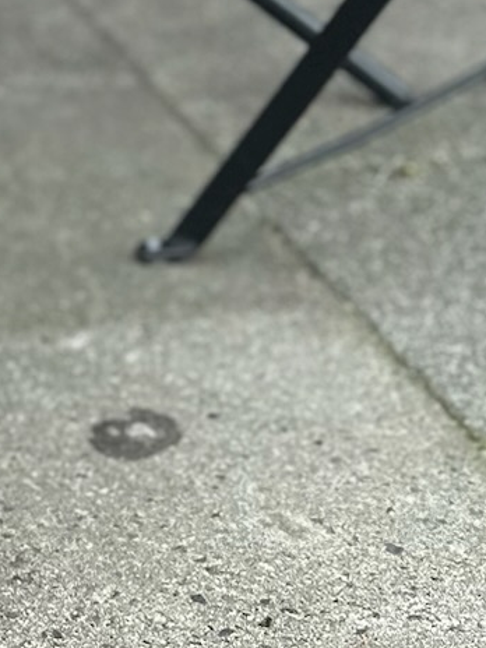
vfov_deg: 15.6
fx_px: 1984
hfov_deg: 12.4
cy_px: -563
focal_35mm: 106
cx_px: -465
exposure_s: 1/121
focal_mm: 6.86
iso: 125
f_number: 1.78
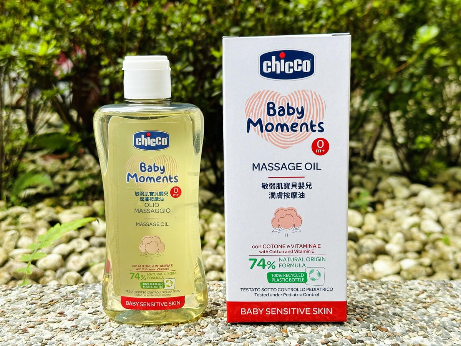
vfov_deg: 30.3
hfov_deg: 39.7
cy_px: 173
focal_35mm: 48
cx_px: 230
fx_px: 639
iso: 64
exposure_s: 1/513
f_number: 1.78
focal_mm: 6.86
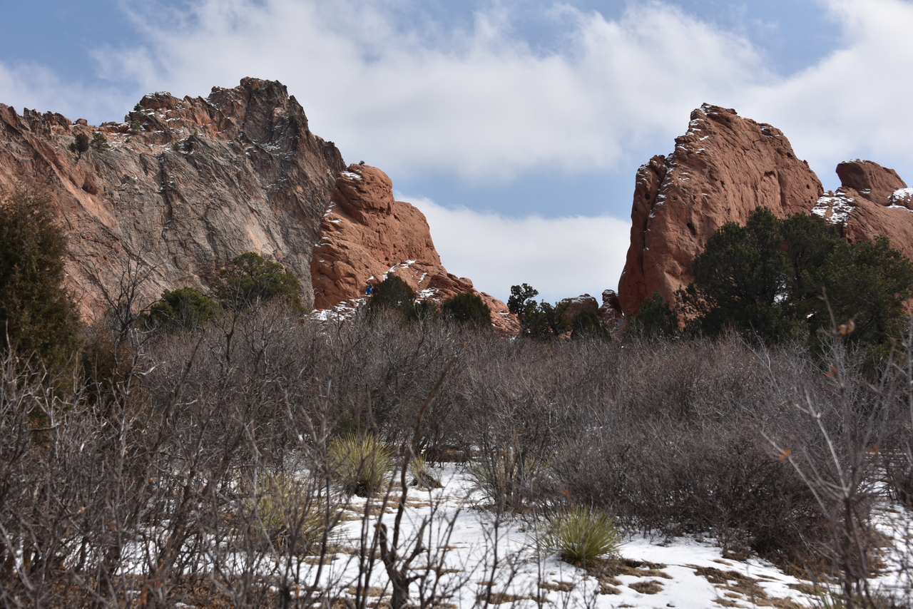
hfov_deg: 32.4
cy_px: 304
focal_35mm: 62
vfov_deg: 21.9
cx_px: 456
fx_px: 1573
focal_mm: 62
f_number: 9
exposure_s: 1/500
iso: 100
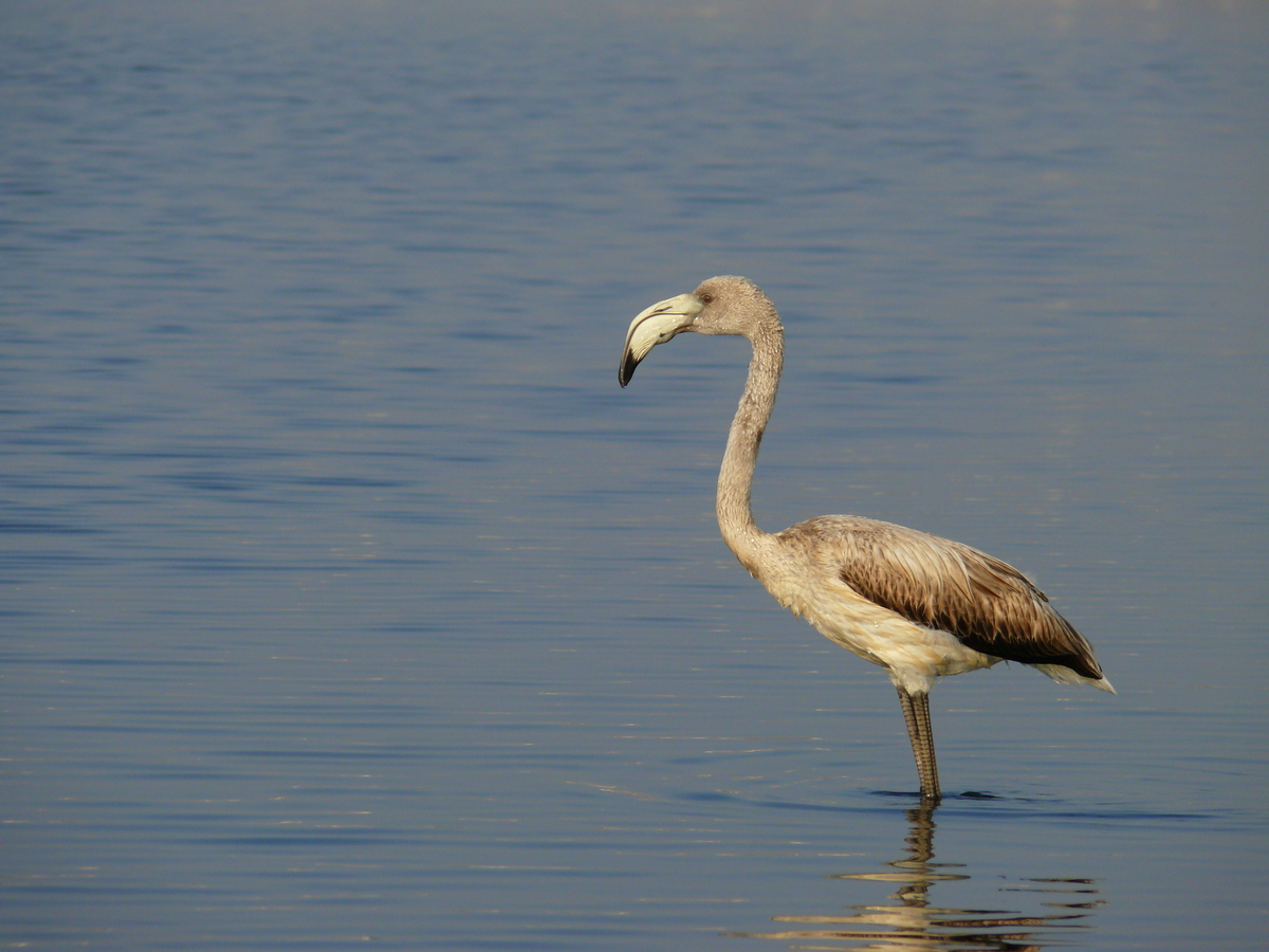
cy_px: 476
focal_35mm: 420
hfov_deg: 4.7
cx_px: 634
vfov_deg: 3.5
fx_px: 15397
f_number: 5.6
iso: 100
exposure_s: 1/800
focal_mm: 88.8
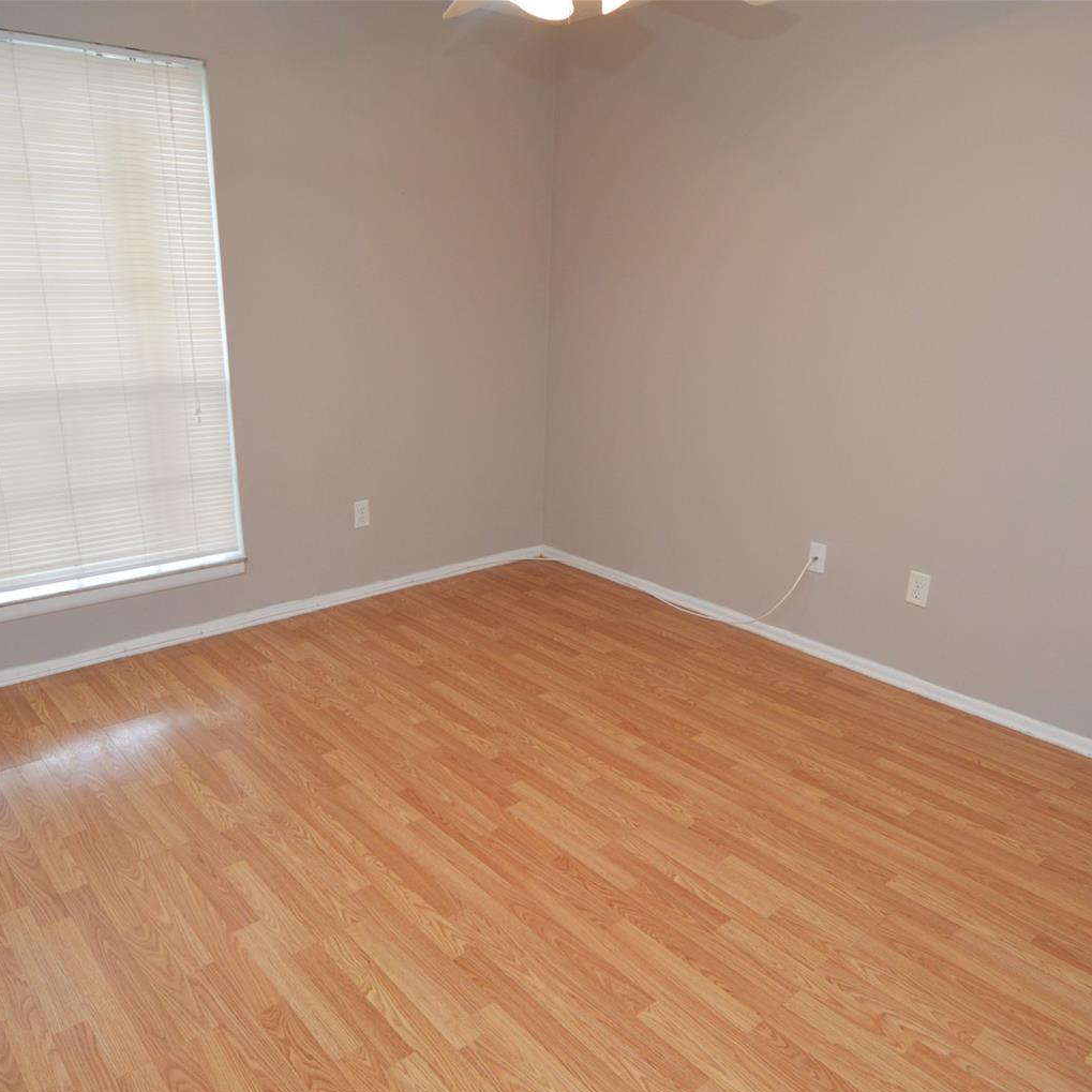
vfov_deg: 65.0
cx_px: 527
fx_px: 857
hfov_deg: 65.0
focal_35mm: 24
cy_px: 569
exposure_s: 1/60
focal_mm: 12
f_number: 4
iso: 400
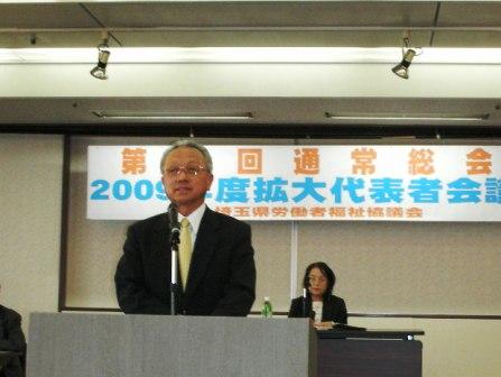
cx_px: 250
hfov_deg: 41.2
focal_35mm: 46
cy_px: 188
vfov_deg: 31.6
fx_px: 666
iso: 200
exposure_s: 1/32
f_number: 3.5
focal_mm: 7.7
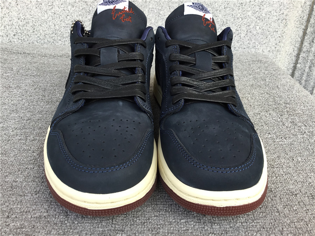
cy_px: 118
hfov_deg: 58.4
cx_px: 158
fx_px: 282
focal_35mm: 31
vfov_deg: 45.4
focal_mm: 3.3
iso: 25
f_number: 2.4
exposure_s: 1/115
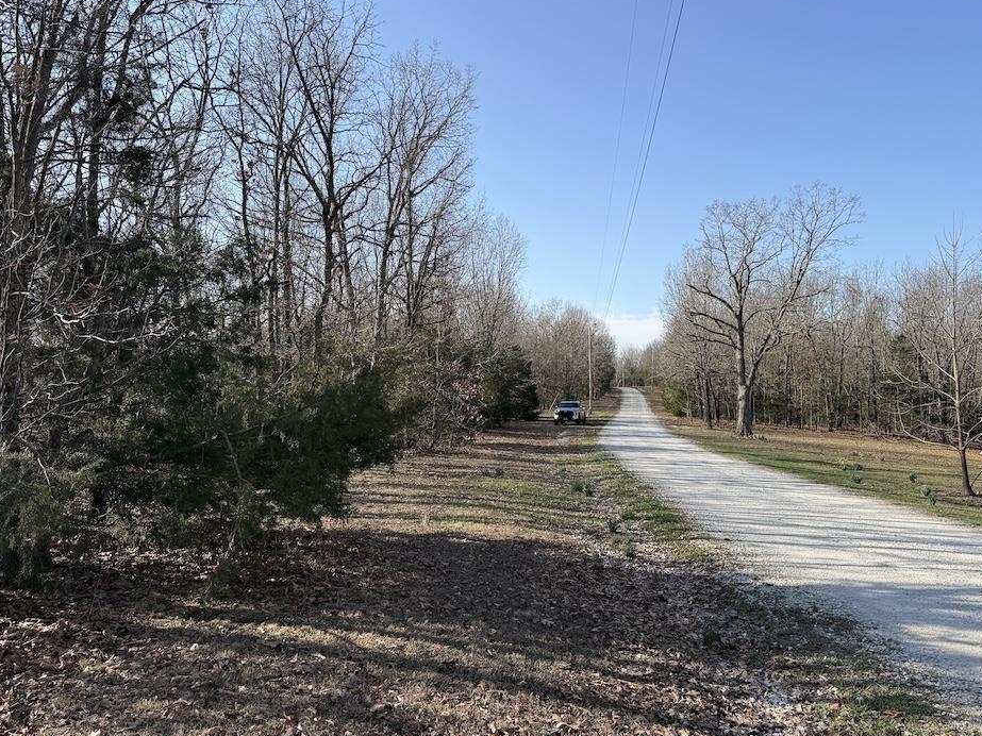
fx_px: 737
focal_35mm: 26
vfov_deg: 53.0
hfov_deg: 67.3
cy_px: 384
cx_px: 489
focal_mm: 6.76
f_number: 1.78
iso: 80
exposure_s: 1/2525
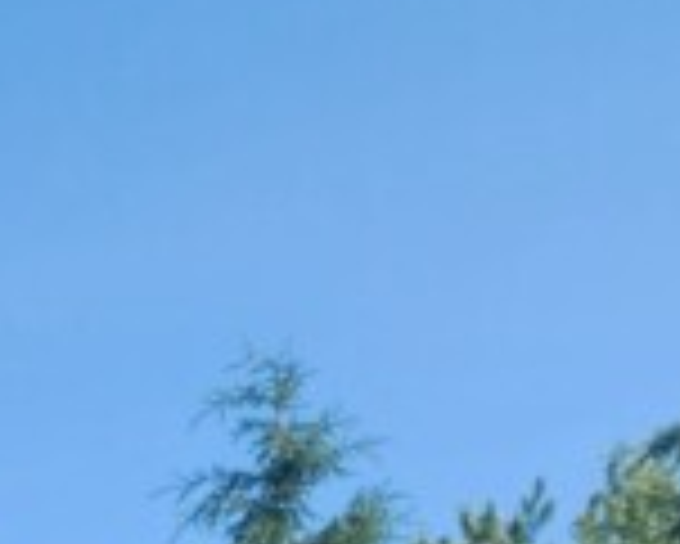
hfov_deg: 8.4
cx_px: -1590
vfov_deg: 7.2
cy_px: 1888
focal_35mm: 178
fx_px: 3585
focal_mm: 6.4
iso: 12
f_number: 1.8
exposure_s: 1/599
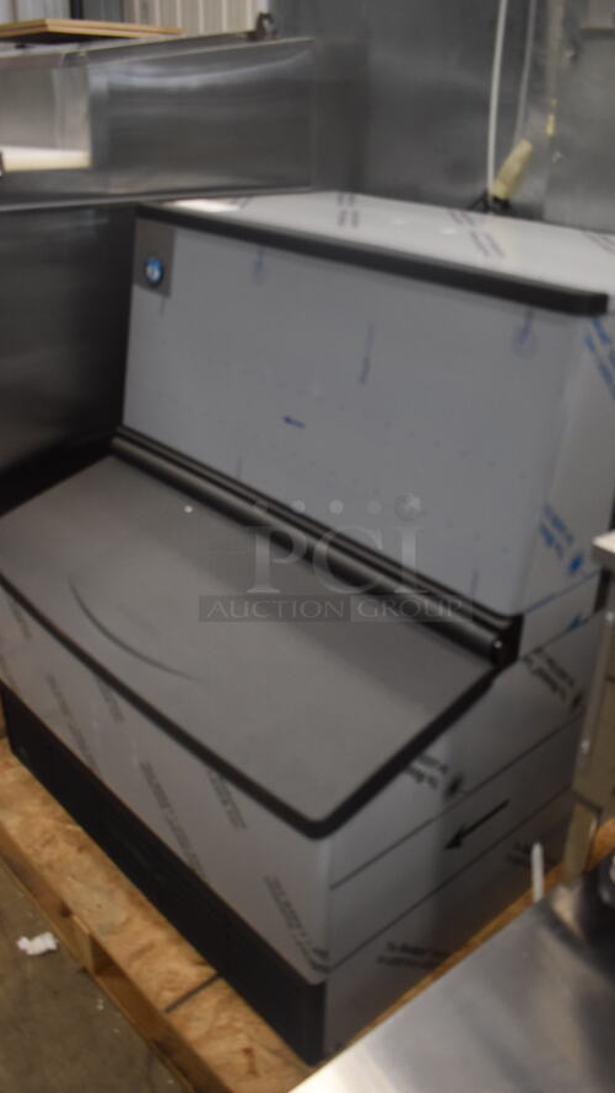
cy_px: 558
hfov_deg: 40.1
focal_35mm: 29
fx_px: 841
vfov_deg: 66.1
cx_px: 336
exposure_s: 1/125
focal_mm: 18
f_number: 3.5
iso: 1250
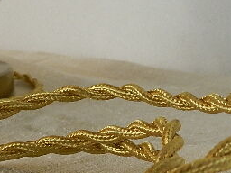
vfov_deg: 15.6
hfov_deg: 21.3
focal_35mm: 92
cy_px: 193
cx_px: 110
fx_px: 614
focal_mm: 4
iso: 160
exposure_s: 1/60
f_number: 3.4
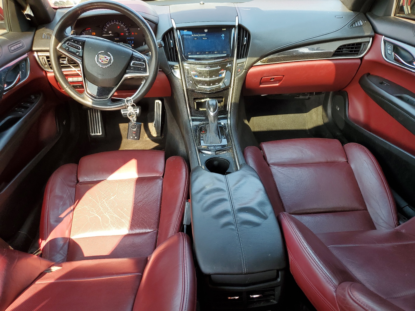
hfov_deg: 67.3
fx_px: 312
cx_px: 208
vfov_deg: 53.1
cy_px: 156
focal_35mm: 26
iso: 51
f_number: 1.5
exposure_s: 1/120
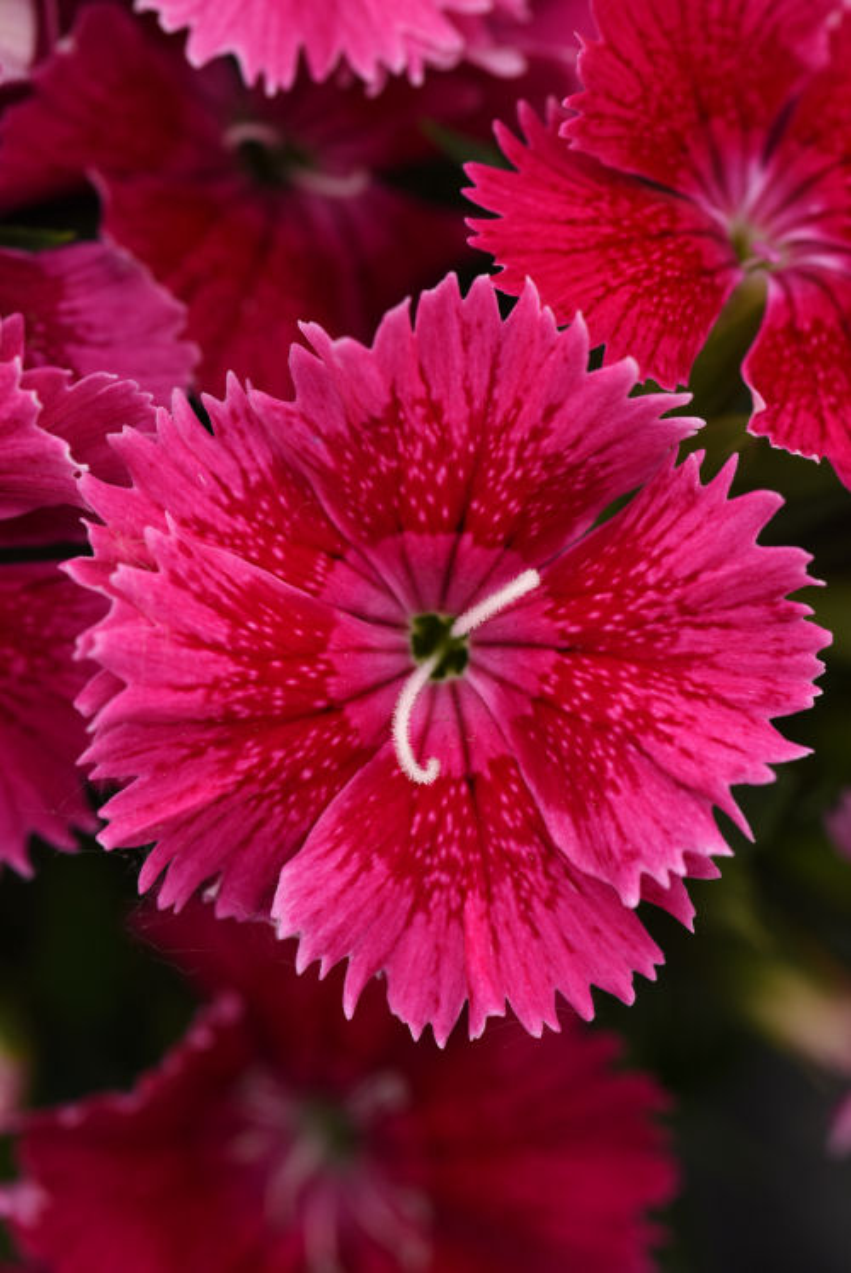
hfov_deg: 13.1
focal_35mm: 105
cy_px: 636
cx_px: 426
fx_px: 3716
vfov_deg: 19.4
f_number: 11
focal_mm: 105
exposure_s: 1/125
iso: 200
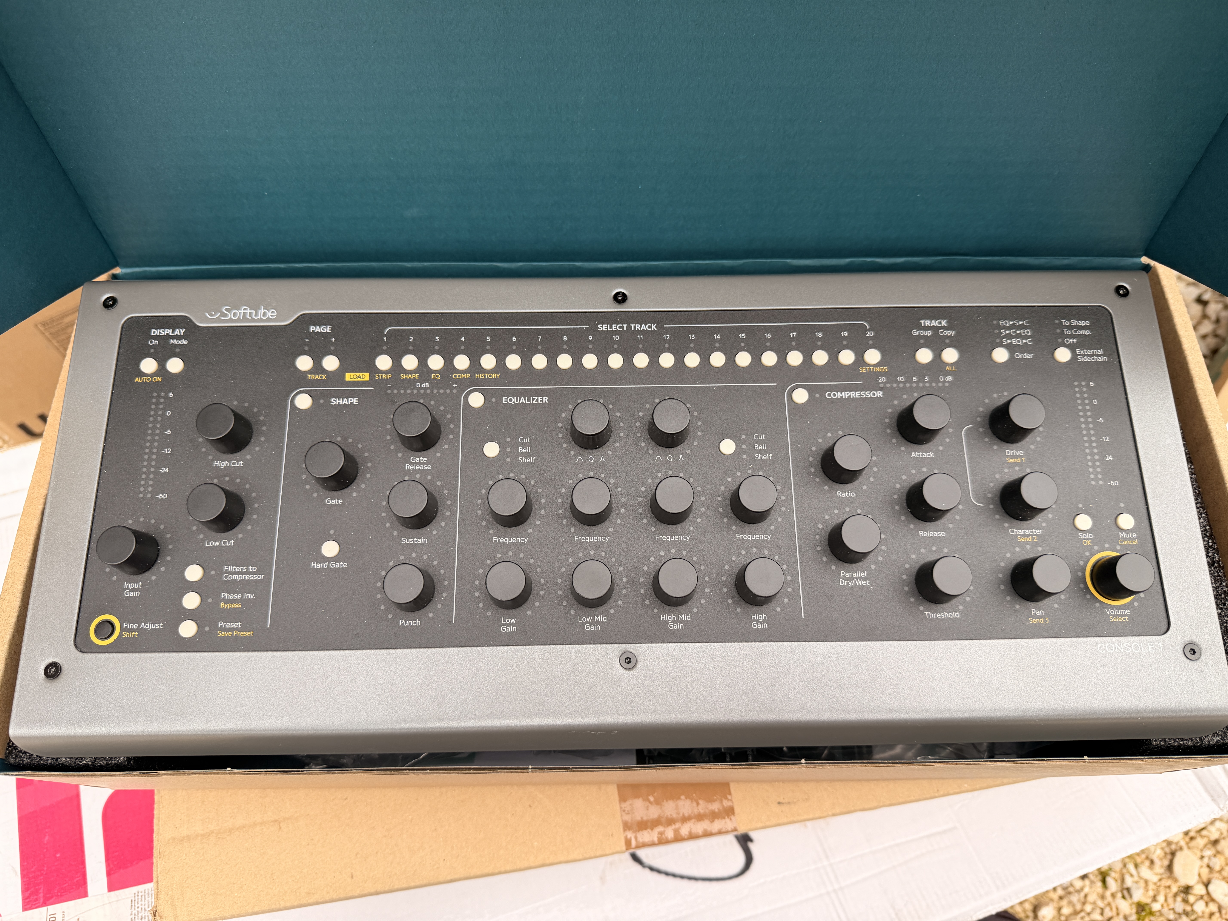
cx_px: 614
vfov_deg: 56.8
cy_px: 460
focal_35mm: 24
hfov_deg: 71.6
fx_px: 851
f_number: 1.78
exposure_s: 1/464
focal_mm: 6.76
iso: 80
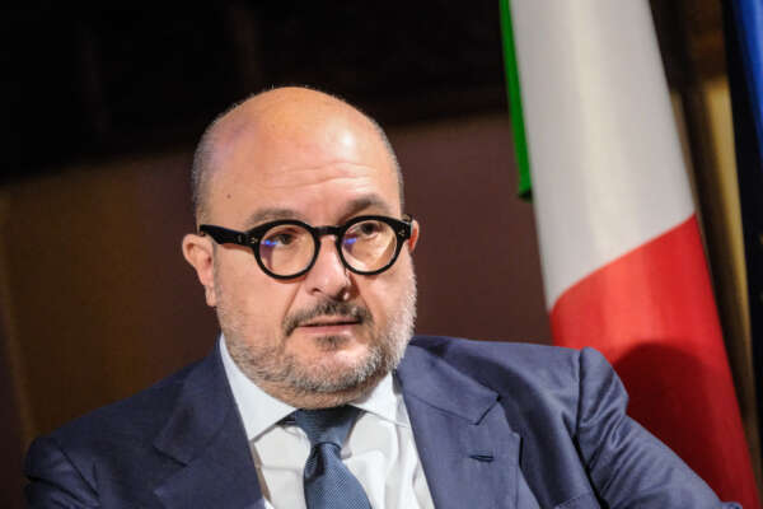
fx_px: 8922
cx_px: 382
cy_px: 254
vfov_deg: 3.3
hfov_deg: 4.9
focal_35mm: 421
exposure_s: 1/125
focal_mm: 280.4
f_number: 5.2
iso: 8000
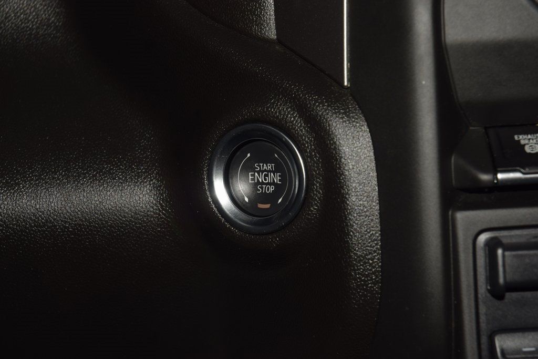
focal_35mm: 105
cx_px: 269
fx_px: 1569
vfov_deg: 13.0
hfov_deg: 19.5
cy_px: 180
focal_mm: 70
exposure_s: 1/125
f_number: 8
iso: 100
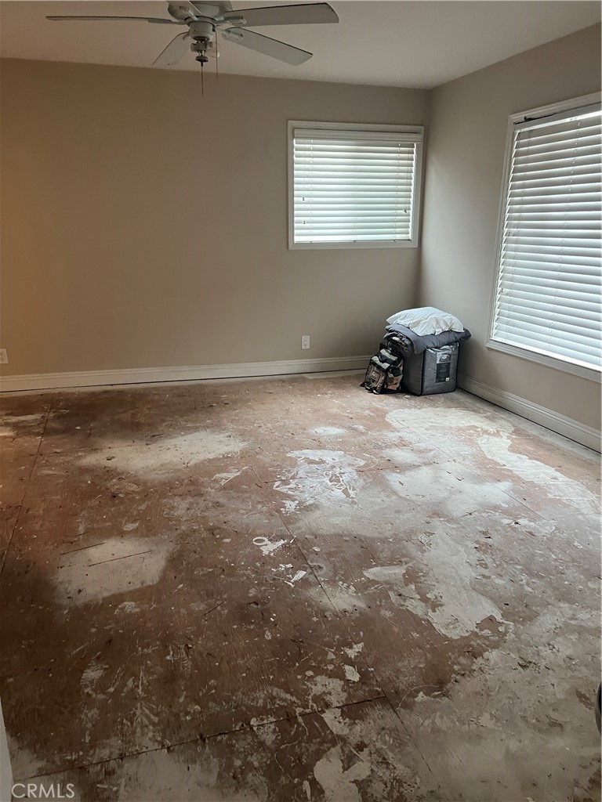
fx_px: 603
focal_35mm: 26
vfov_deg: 67.3
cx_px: 301
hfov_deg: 53.1
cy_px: 401
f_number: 1.5
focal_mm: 5.7
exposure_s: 1/60
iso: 250
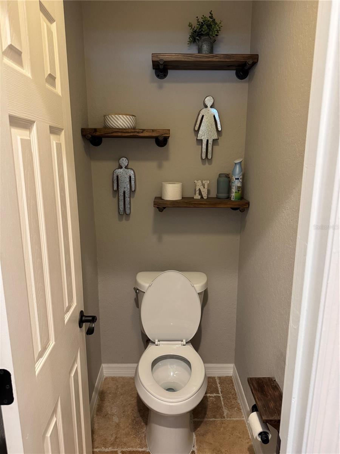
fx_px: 314
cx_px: 170
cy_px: 227
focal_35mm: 24
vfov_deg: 71.6
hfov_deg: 56.8
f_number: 1.78
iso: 320
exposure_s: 1/60
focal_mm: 6.76
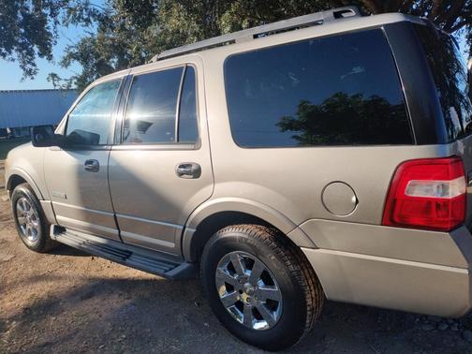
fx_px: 341
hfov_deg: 69.4
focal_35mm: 25
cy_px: 177
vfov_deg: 54.9
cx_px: 236
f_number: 1.7
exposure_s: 1/3883
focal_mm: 4.71
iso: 102
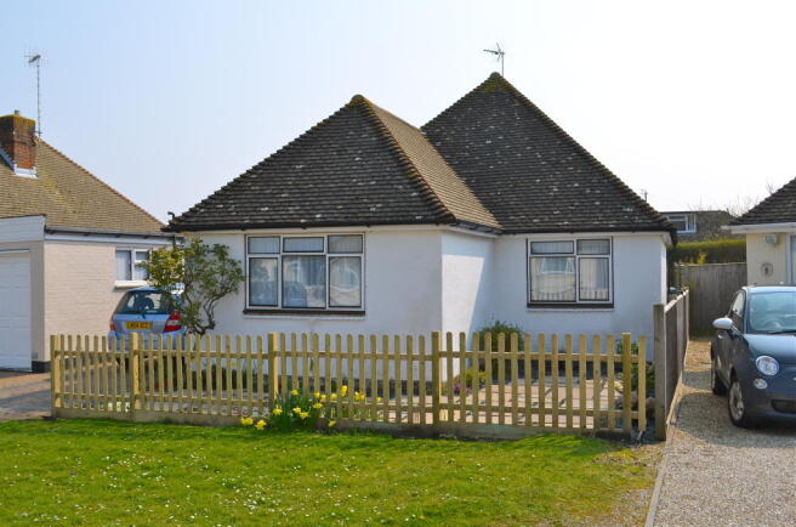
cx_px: 398
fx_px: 662
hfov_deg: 62.0
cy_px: 264
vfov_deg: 43.4
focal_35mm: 30
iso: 100
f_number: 9
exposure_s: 1/320
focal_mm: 20
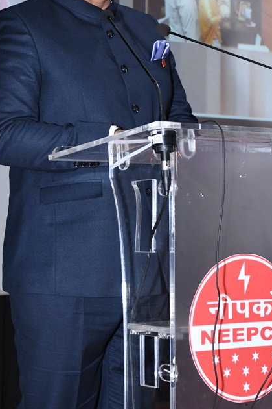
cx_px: 127
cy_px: 119
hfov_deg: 12.9
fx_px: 1201
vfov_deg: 19.2
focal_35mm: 106
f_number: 5
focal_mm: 40
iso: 1600
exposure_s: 1/125
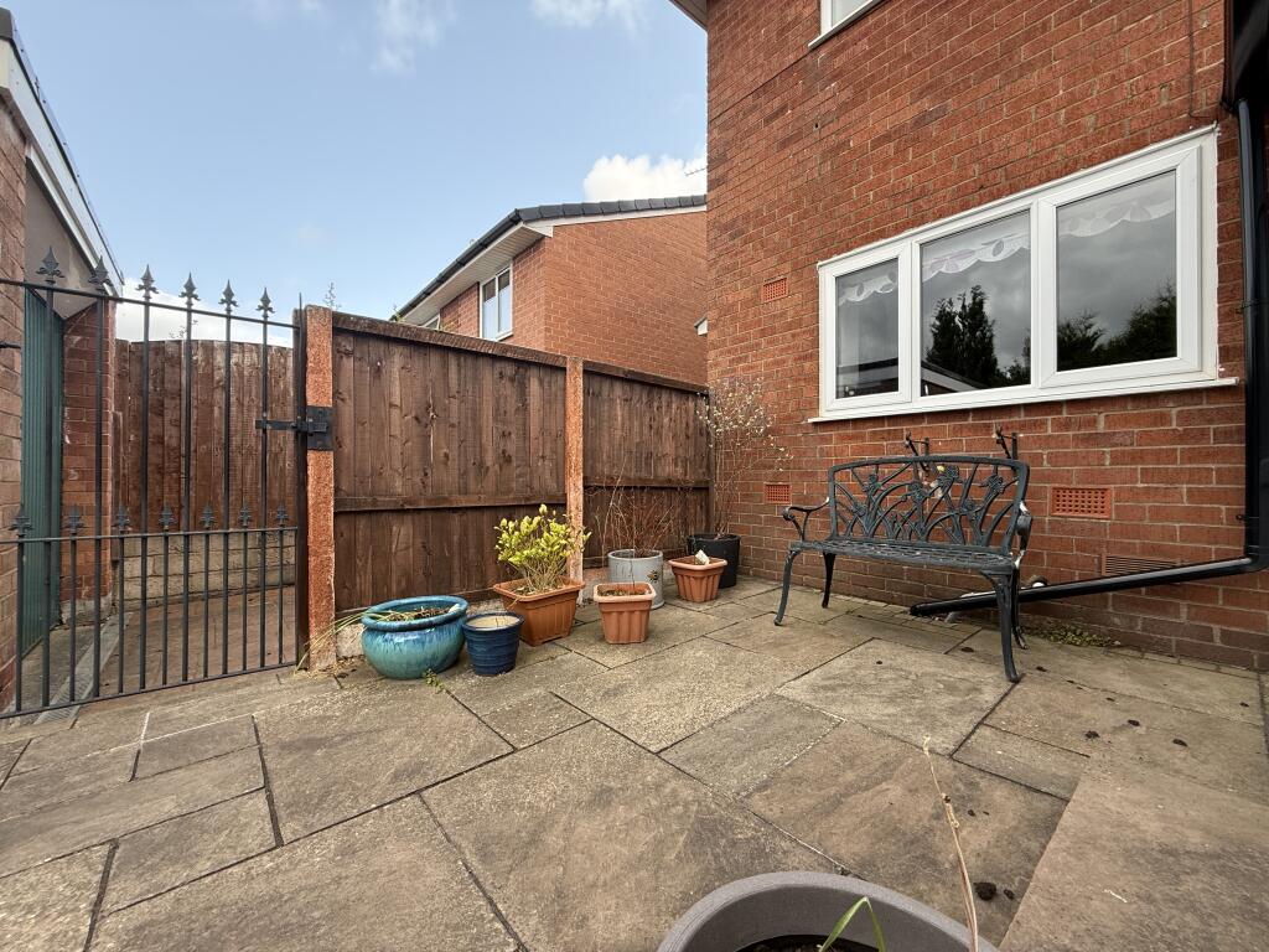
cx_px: 634
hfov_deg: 102.1
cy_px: 476
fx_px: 513
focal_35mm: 14
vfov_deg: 85.7
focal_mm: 2.22
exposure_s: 1/288
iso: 64
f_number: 2.2
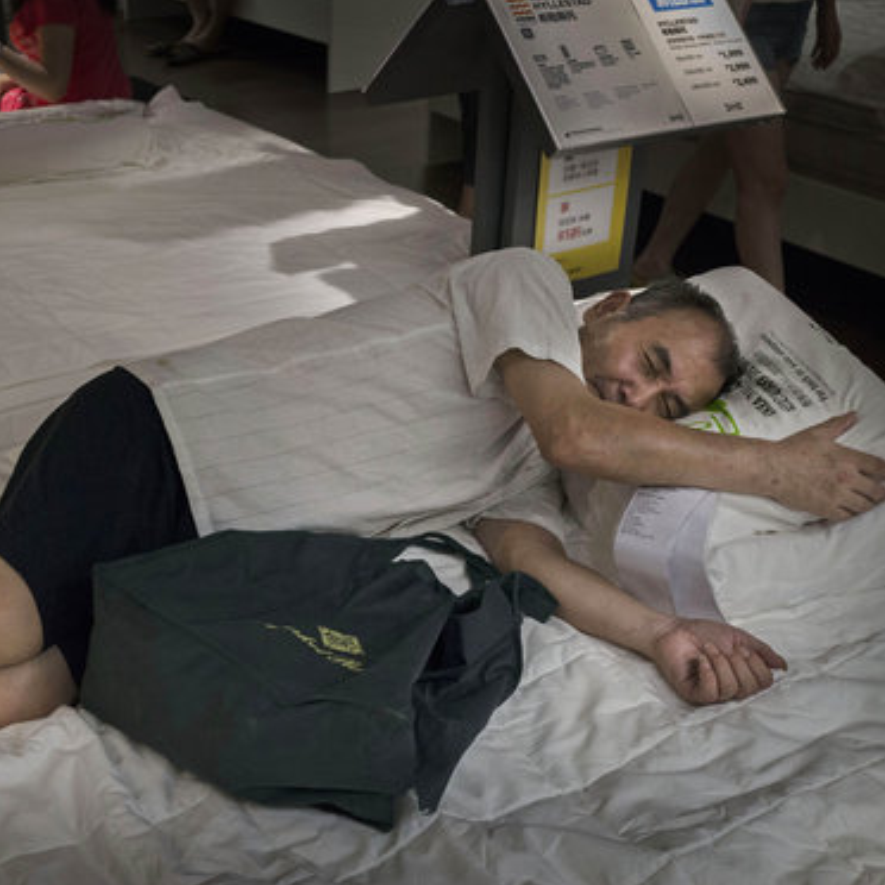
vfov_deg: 35.3
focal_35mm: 48
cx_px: 209
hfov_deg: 34.5
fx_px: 1388
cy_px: 416
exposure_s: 1/160
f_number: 5
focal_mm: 35
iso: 1600
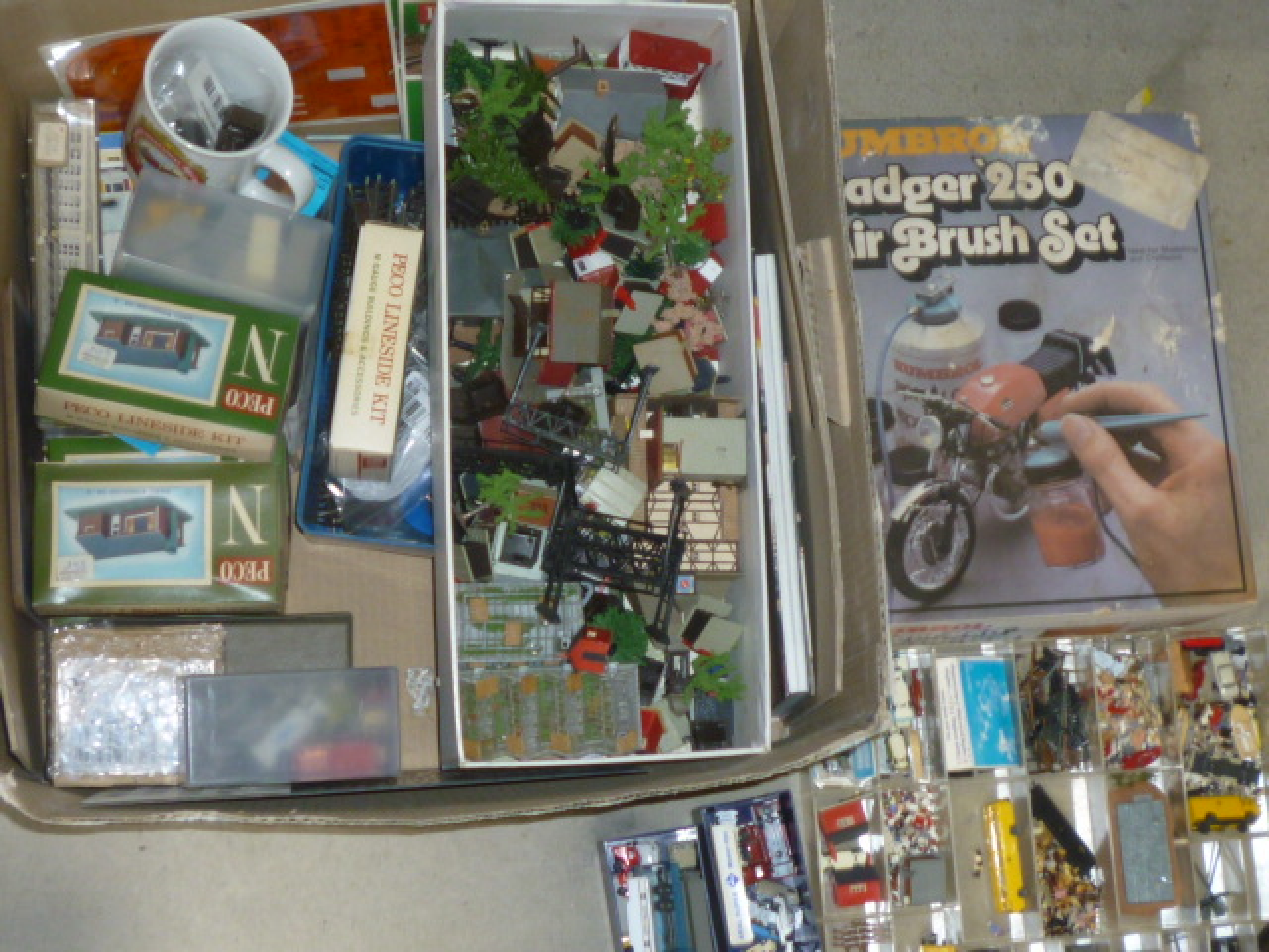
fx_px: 2163
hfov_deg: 32.7
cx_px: 634
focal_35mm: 59
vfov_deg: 24.8
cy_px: 476
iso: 100
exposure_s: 1/30
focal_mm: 5.3
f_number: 3.3
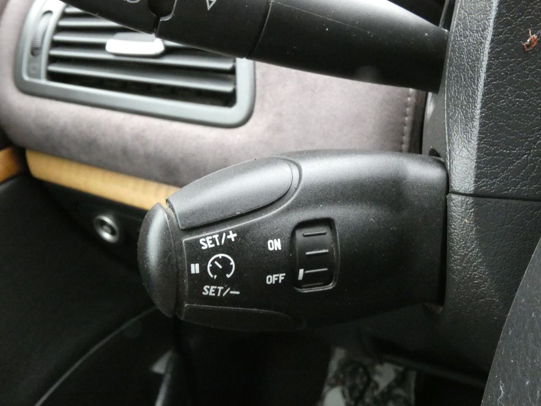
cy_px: 203
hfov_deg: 52.6
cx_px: 270
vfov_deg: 40.7
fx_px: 547
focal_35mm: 35
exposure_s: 1/25
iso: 1600
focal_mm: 6.2
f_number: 5.6
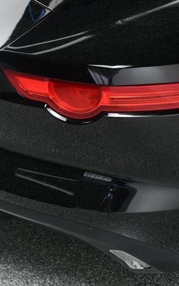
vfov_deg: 29.4
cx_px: 120
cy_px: 141
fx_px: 546
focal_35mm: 70
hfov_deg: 18.6
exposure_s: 1/160
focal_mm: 30
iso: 100
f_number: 8
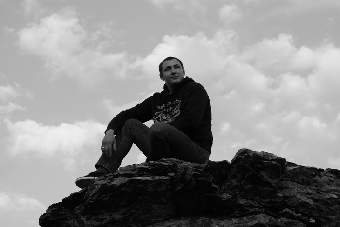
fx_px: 779
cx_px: 170
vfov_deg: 16.6
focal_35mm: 82
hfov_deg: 24.6
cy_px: 114
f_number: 8
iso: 200
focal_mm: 55
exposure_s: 1/250
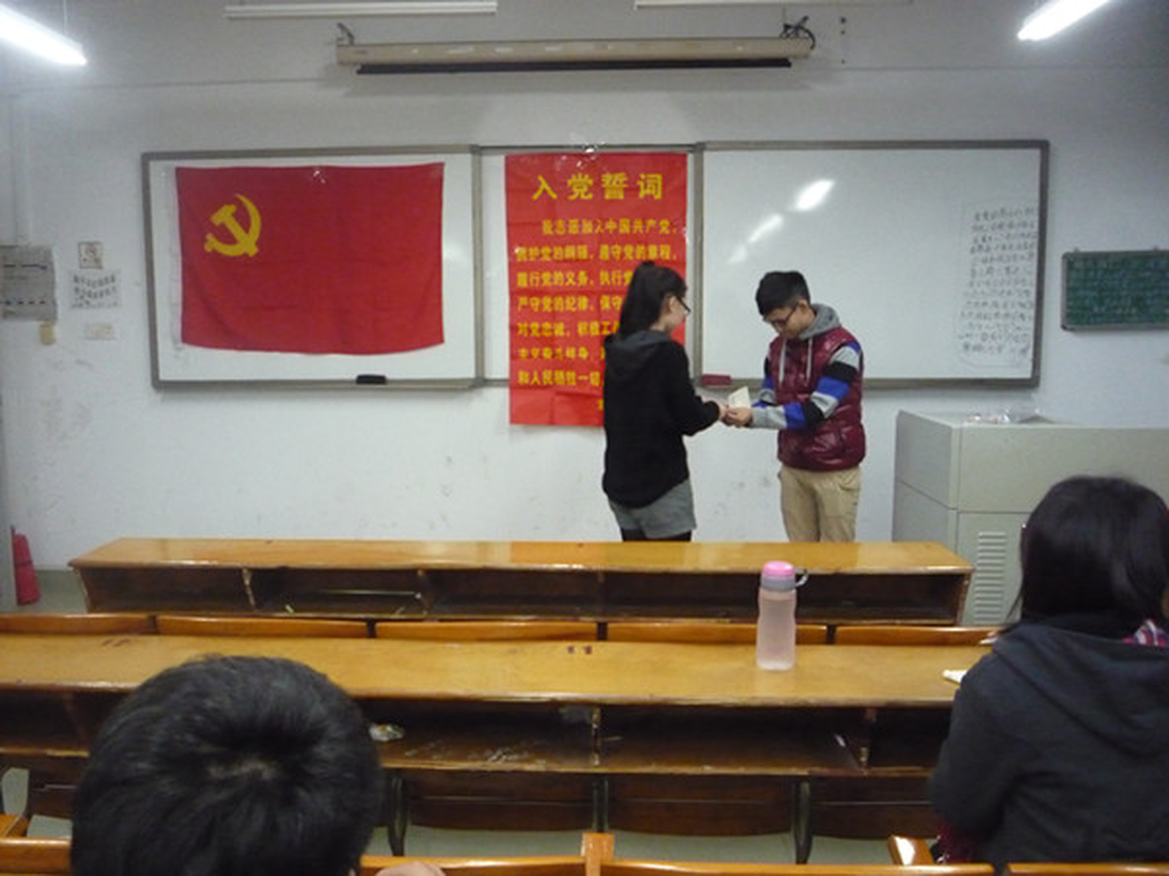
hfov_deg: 60.0
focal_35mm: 30
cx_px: 584
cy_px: 438
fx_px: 1013
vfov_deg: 46.8
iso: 800
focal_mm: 5.2
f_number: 3.3
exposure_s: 1/50
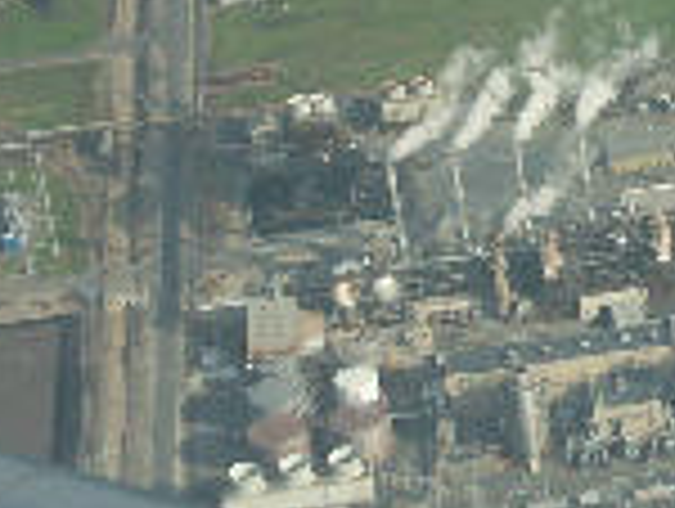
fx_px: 5898
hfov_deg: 6.5
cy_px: 22
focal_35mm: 302
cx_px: 947
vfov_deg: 4.9
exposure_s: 1/320
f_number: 8
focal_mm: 21.19
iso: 100
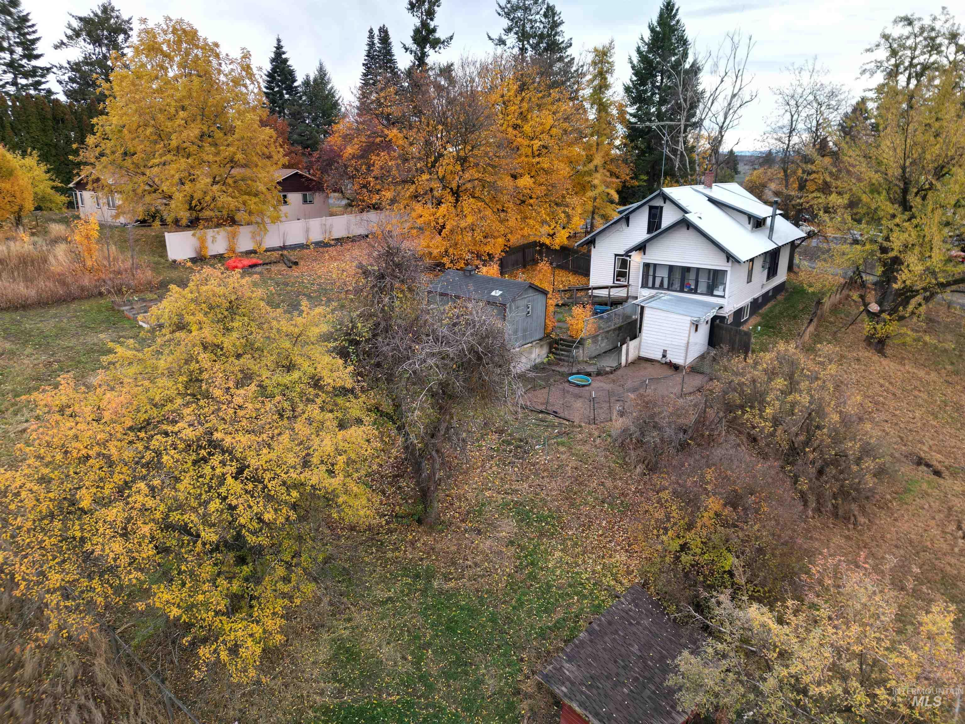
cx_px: 482
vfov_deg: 56.8
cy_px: 362
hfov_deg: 71.6
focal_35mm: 24
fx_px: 669
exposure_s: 1/40
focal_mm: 6.72
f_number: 1.7
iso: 100
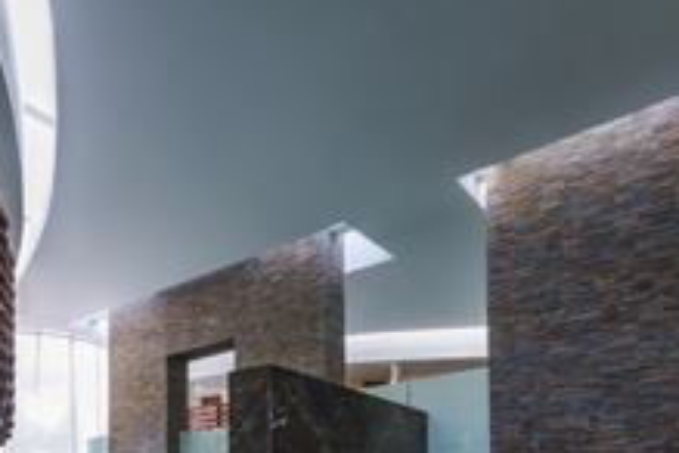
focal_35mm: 32
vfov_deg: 35.1
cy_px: 503
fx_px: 604
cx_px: 248
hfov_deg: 57.9
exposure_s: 1/2.5
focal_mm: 14
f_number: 16
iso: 400
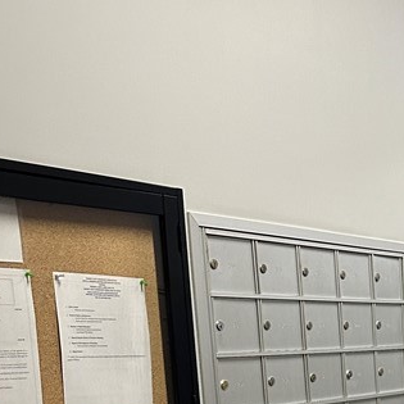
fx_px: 911
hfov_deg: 23.0
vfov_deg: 23.0
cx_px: 478
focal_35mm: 69
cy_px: 482
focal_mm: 6.86
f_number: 1.78
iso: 320
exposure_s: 1/60
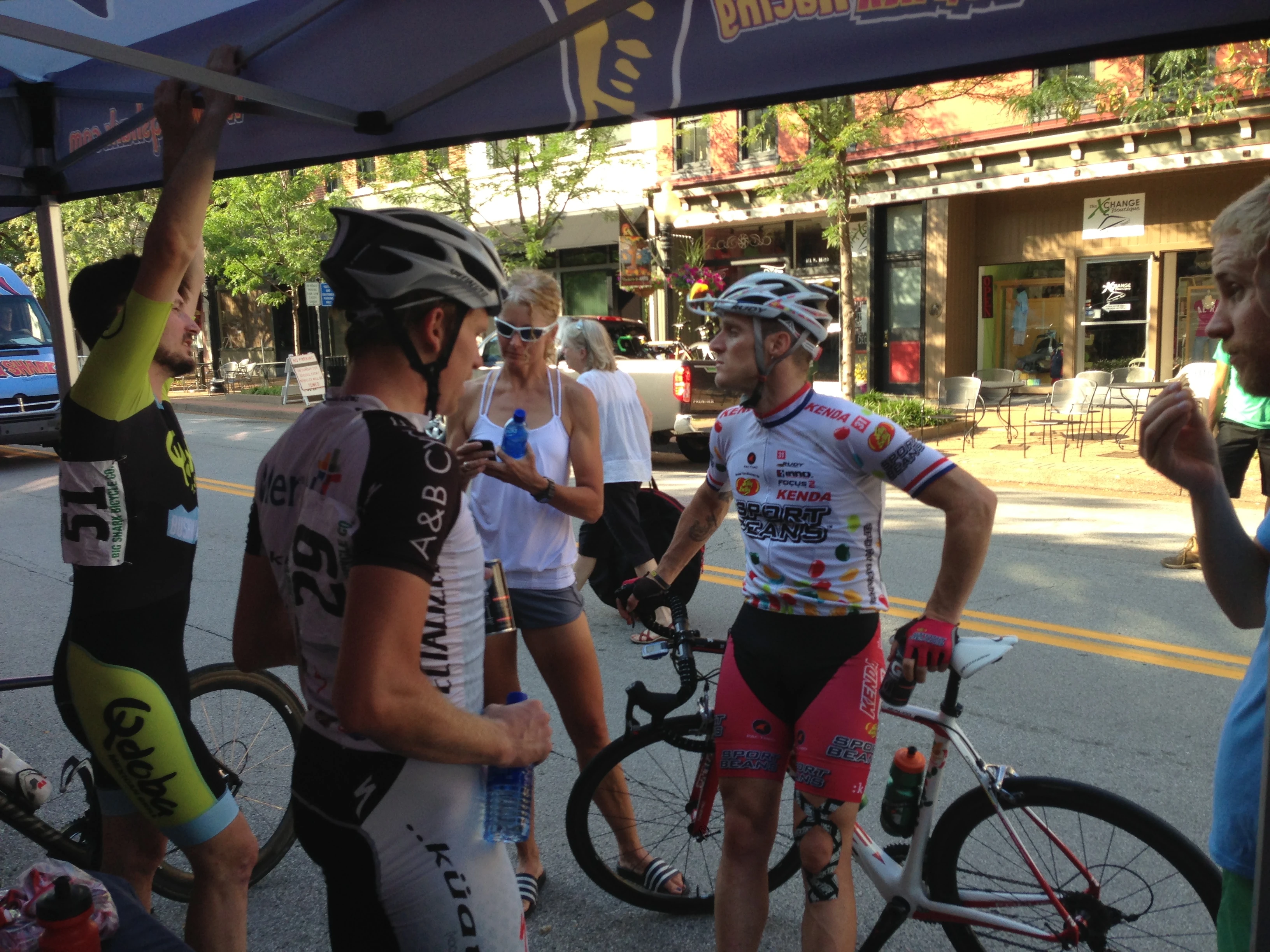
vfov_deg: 42.9
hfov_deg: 55.4
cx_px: 635
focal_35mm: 33
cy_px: 476
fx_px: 1211
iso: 50
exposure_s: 1/261
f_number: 2.4
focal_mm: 4.13
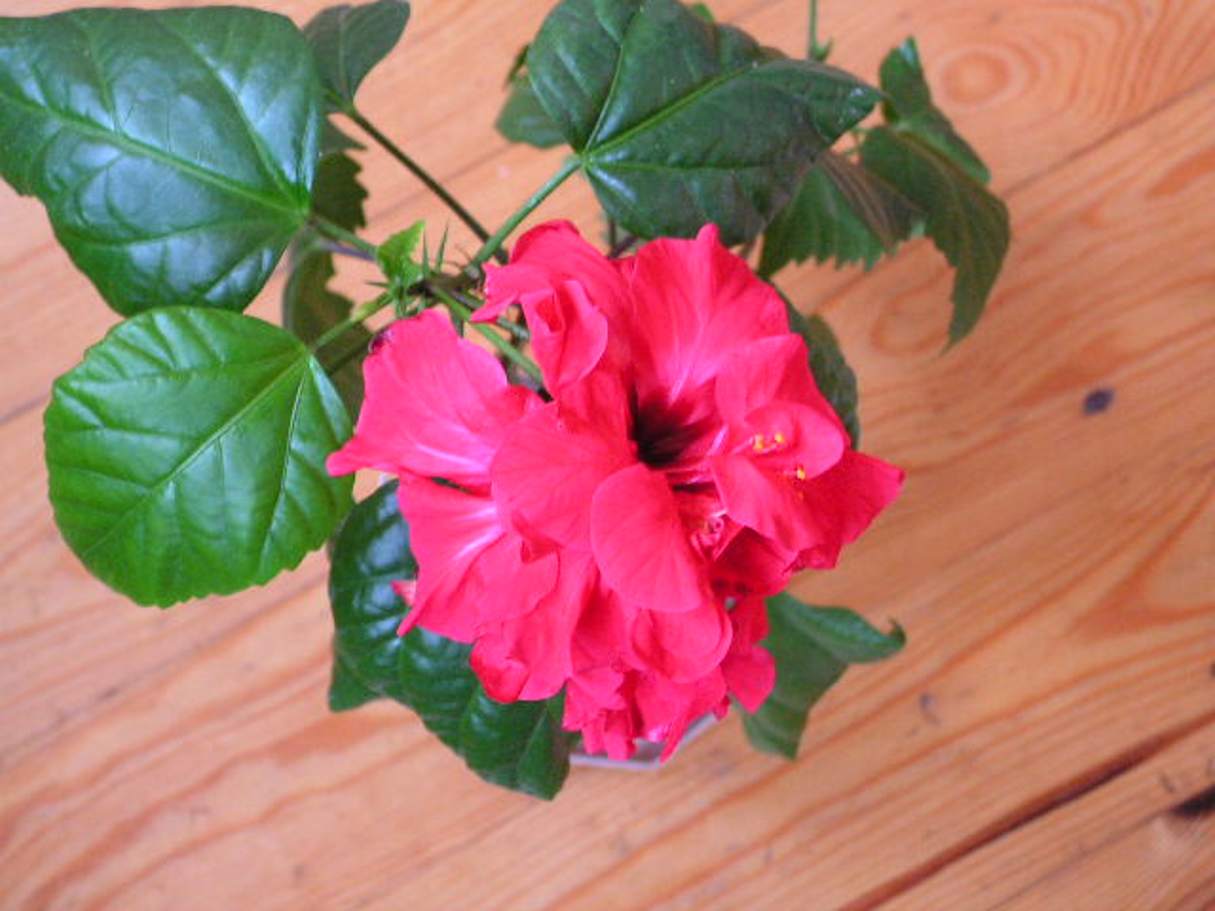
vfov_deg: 19.1
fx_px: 2703
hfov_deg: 25.3
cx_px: 608
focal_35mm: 77
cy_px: 456
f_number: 3.3
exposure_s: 1/13
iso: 200
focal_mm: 12.9
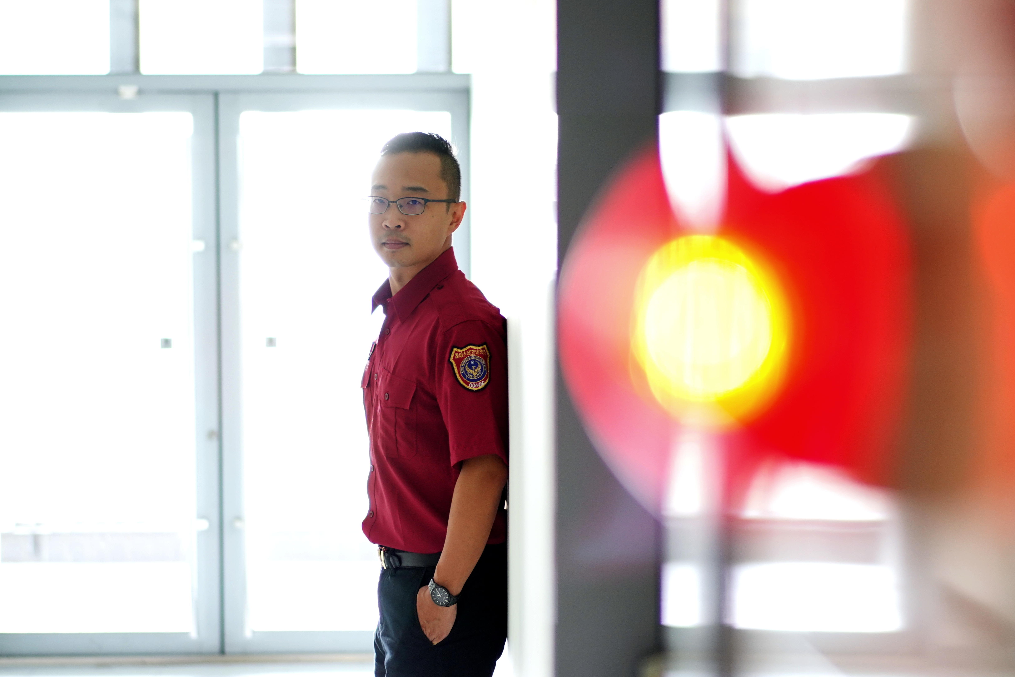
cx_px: 500
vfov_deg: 15.7
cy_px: 347
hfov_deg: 23.4
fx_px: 2453
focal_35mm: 87
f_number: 1.8
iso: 400
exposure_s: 1/30
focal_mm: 55
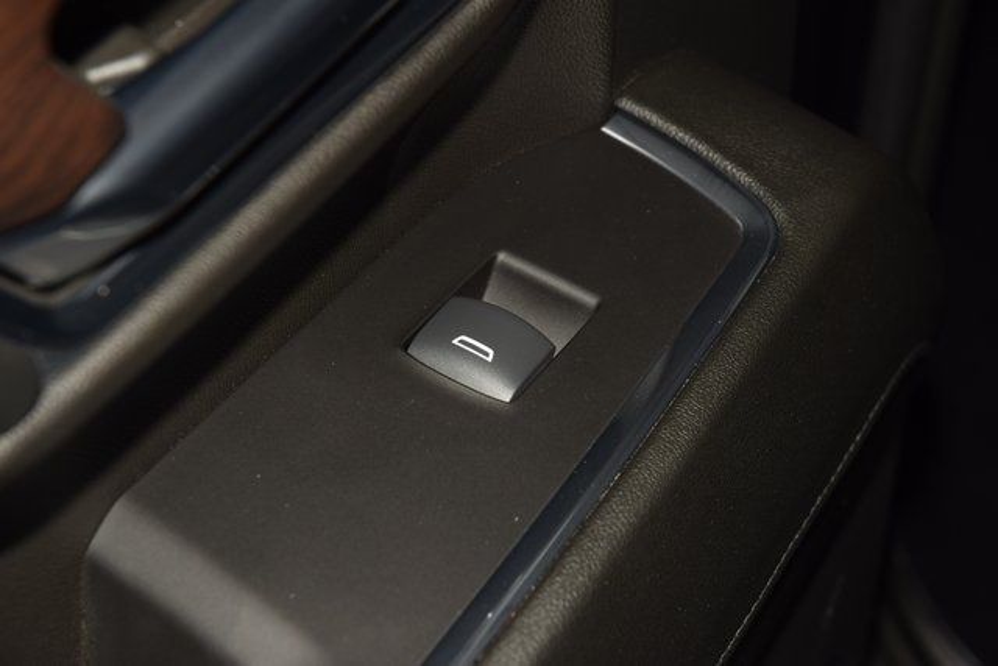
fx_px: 2911
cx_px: 499
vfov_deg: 13.0
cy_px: 333
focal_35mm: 105
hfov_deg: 19.5
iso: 110
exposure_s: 1/125
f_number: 8
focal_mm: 70
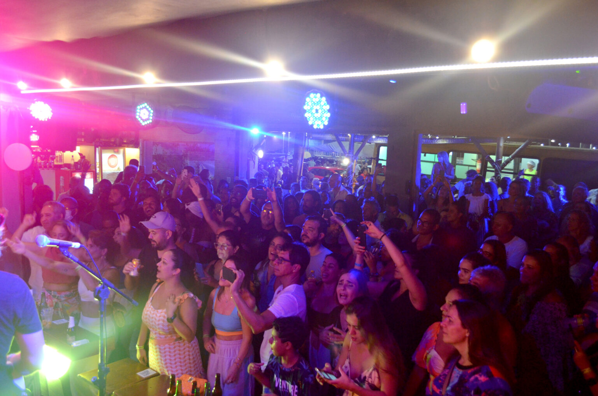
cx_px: 299
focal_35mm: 30
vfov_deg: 43.4
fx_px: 497
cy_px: 198
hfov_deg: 62.0
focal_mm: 20
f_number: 3.8
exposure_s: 1/30
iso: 2000
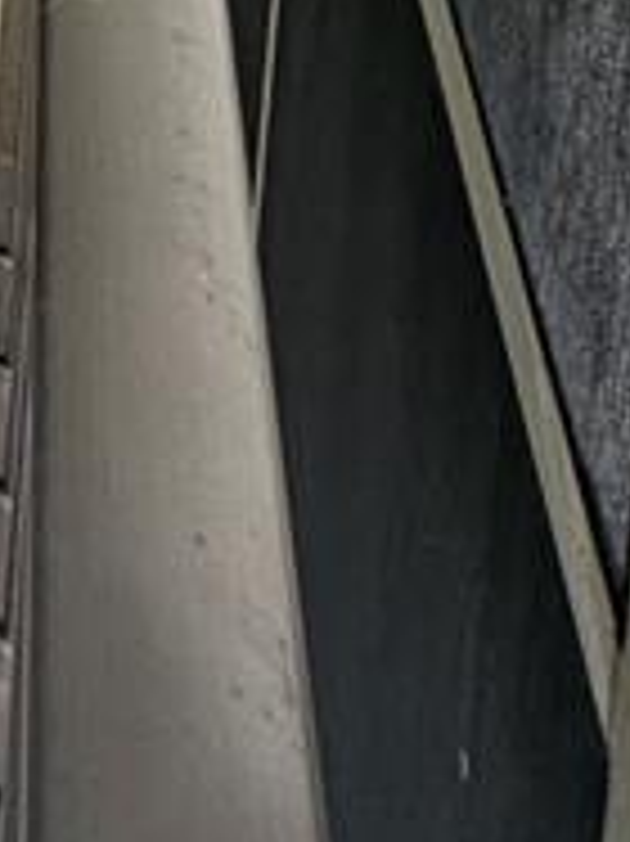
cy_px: -1018
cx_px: -1368
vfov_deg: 15.4
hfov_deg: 10.4
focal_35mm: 90
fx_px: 2186
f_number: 2.2
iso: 50
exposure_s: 1/99
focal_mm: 2.22
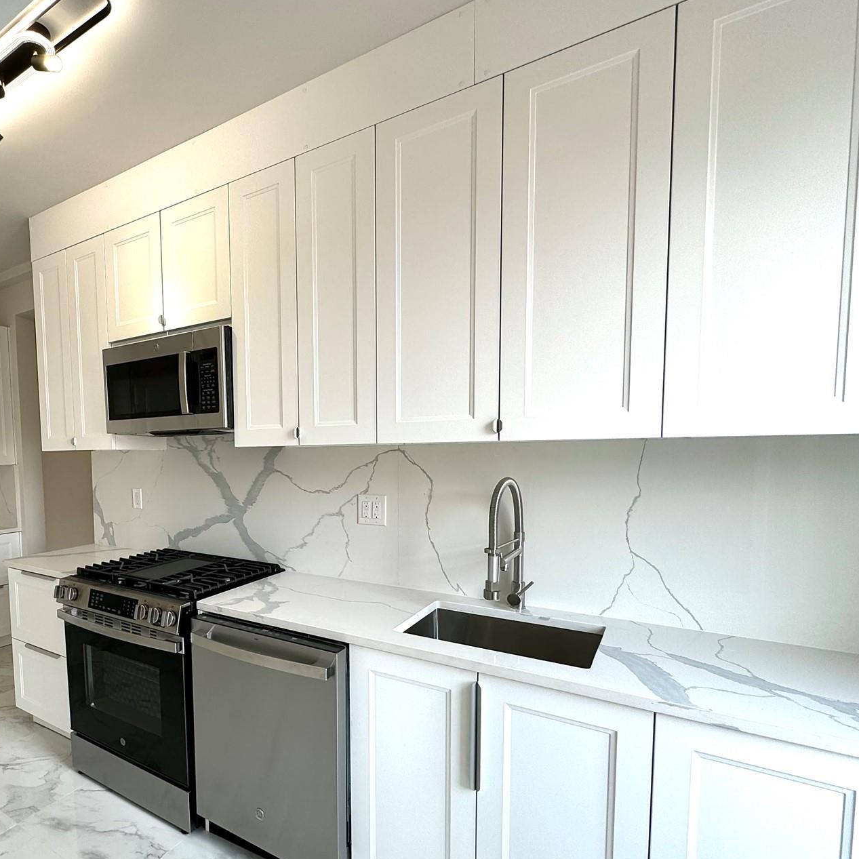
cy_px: 493
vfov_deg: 74.4
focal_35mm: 20
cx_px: 251
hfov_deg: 71.4
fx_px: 562
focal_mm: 2.22
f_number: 2.2
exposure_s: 1/99
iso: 50
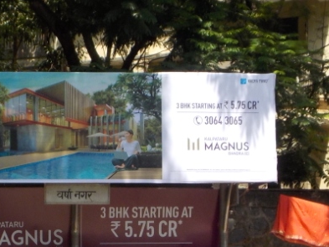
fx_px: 941
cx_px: 101
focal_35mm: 99
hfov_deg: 19.7
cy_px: 228
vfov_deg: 14.8
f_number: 3.7
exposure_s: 1/640
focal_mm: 5.2
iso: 125
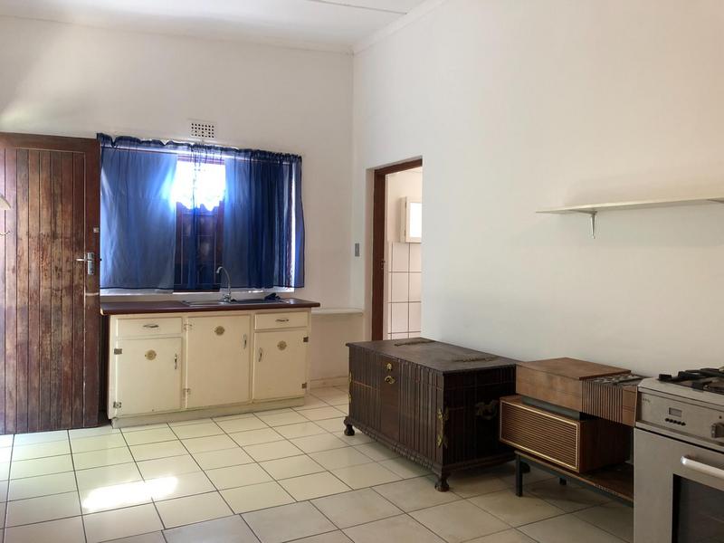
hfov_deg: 63.4
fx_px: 586
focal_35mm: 28
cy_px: 272
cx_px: 362
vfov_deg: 49.7
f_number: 1.8
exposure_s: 1/17
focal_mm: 3.99
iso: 40
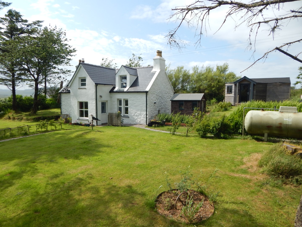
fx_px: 192
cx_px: 151
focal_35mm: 22
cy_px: 114
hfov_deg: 76.4
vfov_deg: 61.1
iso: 125
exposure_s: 1/500
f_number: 6
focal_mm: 4
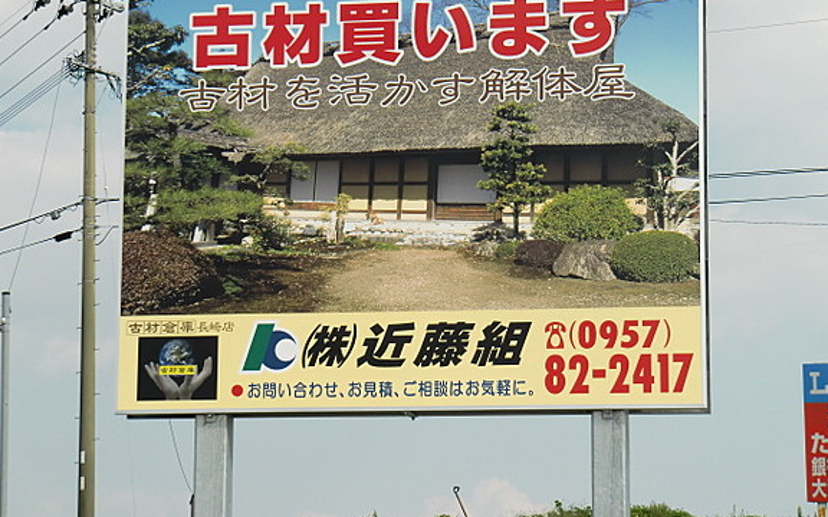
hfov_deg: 18.0
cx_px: 421
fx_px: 2618
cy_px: 217
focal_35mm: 116
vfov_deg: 11.3
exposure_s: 1/400
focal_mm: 18.8
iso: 64
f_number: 5
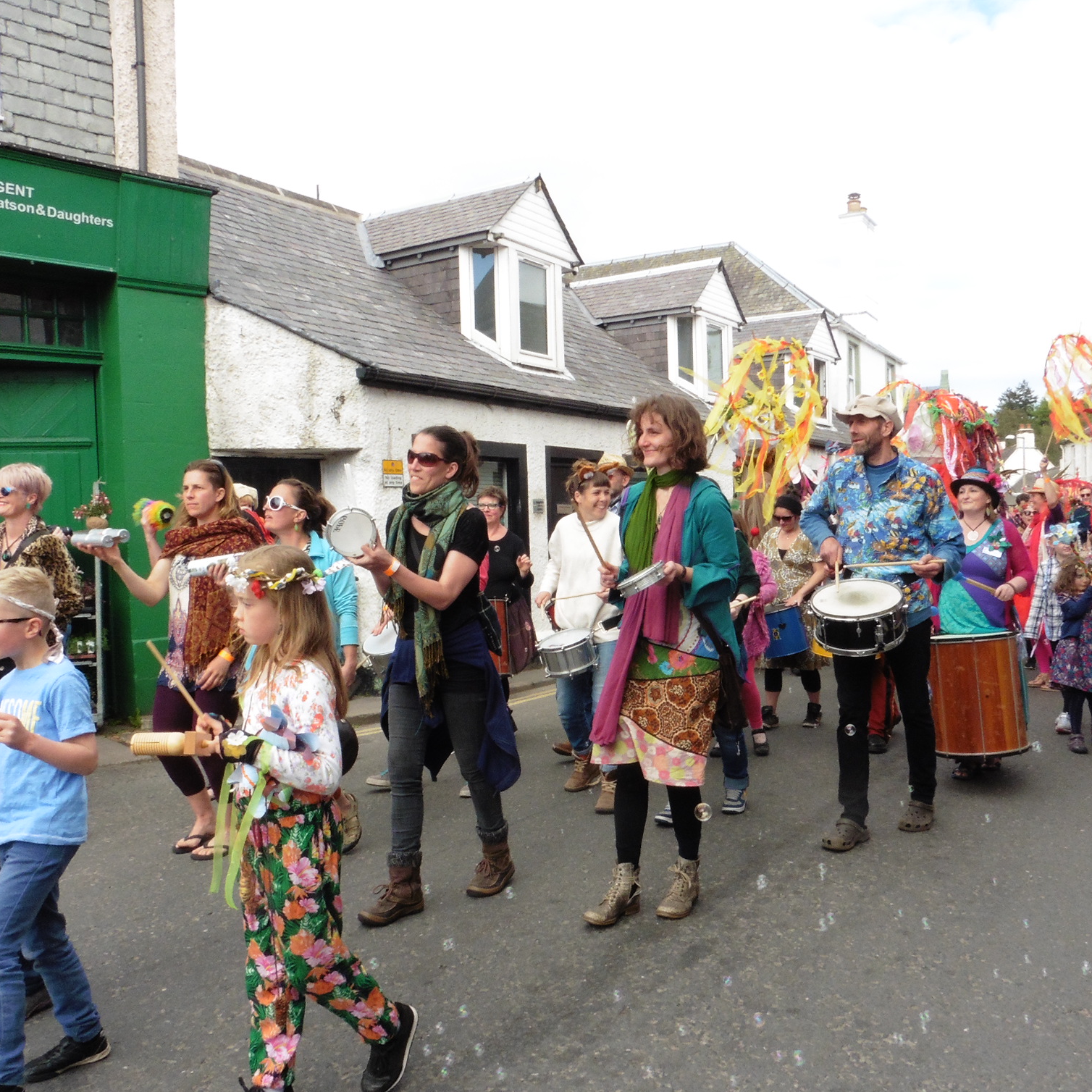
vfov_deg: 54.0
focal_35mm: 30
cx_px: 560
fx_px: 1071
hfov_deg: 54.0
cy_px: 555
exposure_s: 1/250
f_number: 6.3
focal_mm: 4.4
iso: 250
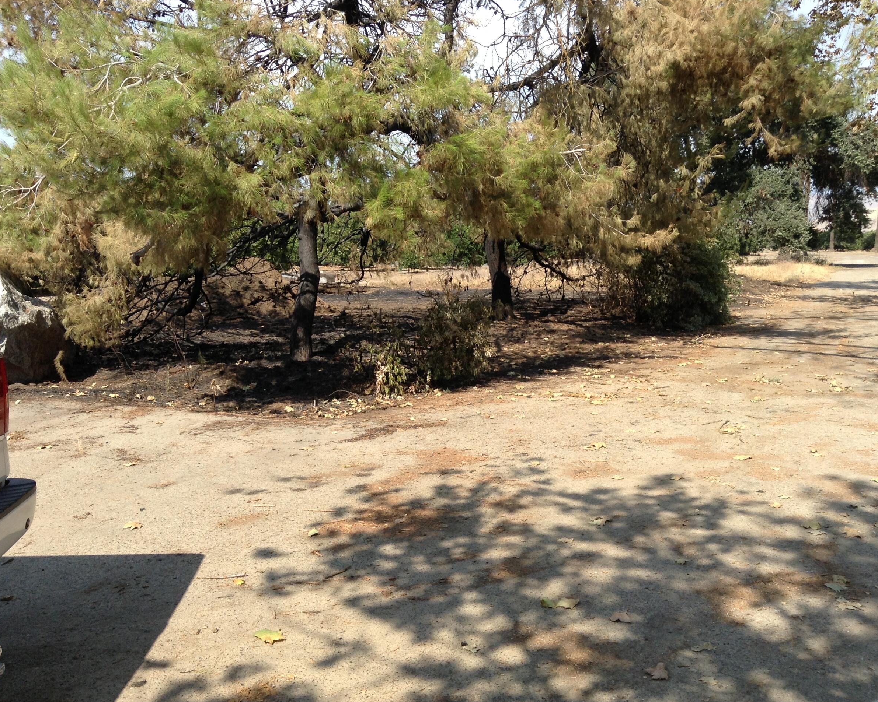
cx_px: 438
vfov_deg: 42.2
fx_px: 910
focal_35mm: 35
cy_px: 348
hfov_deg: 51.5
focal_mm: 3.3
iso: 32
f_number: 2.4
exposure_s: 1/658
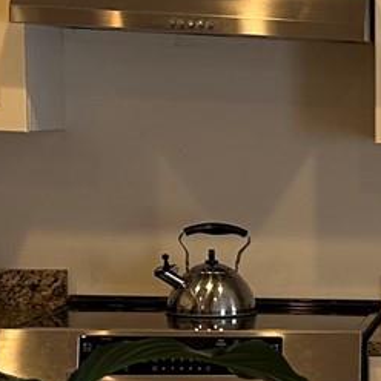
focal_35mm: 137
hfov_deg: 9.9
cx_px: 1111
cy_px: 316
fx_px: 1706
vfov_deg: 12.7
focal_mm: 6.86
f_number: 1.78
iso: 100
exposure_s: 1/120
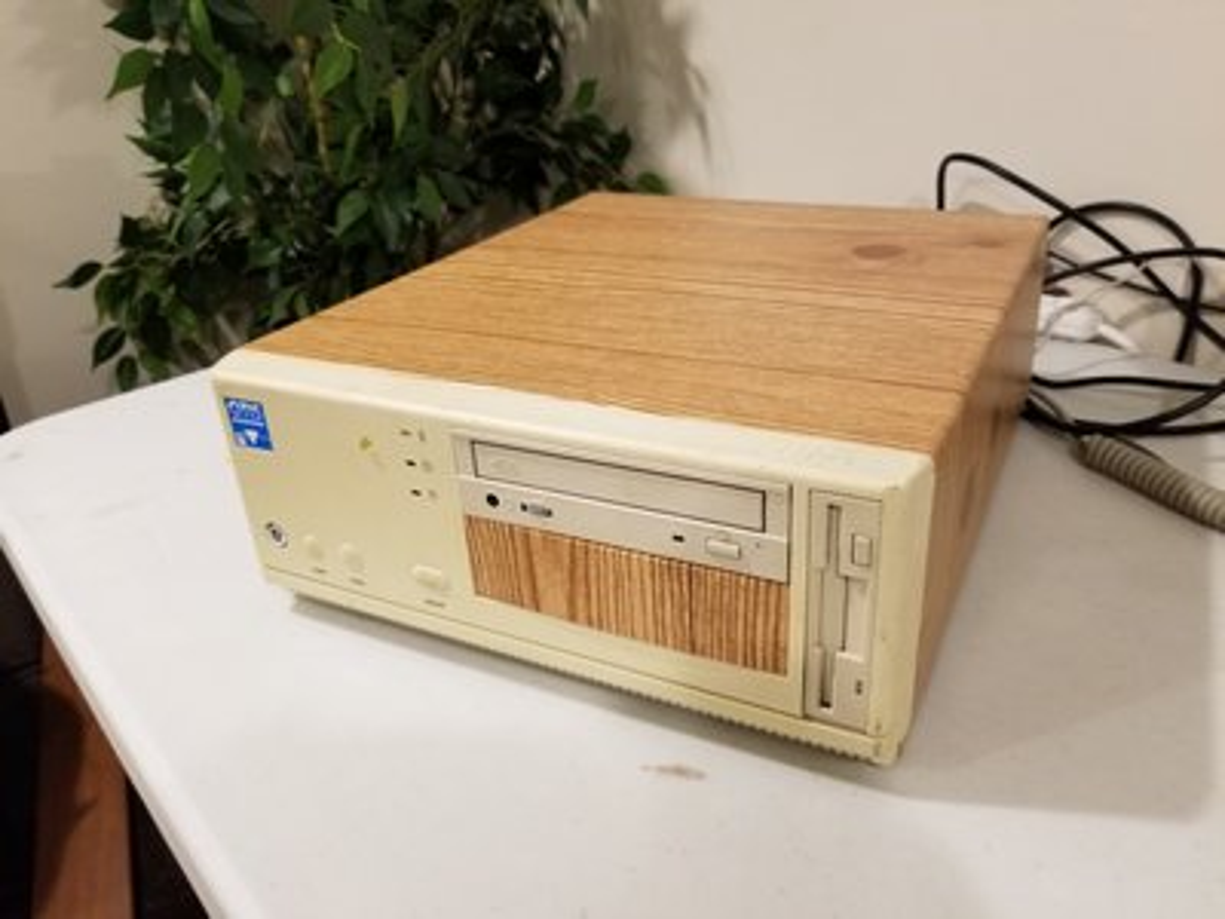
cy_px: 460
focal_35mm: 26
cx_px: 612
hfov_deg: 67.3
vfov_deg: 53.1
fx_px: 920
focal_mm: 4.25
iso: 200
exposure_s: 1/30
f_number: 1.7
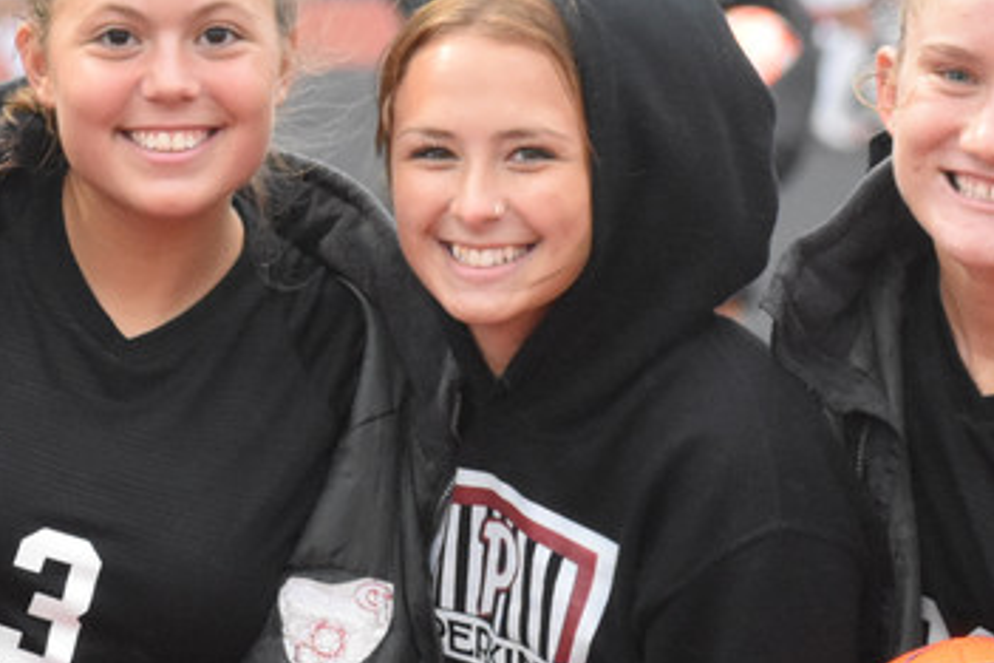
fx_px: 14873
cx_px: 374
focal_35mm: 539
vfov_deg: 2.6
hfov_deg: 3.8
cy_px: 289
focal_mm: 105
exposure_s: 1/320
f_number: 4.8
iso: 3200
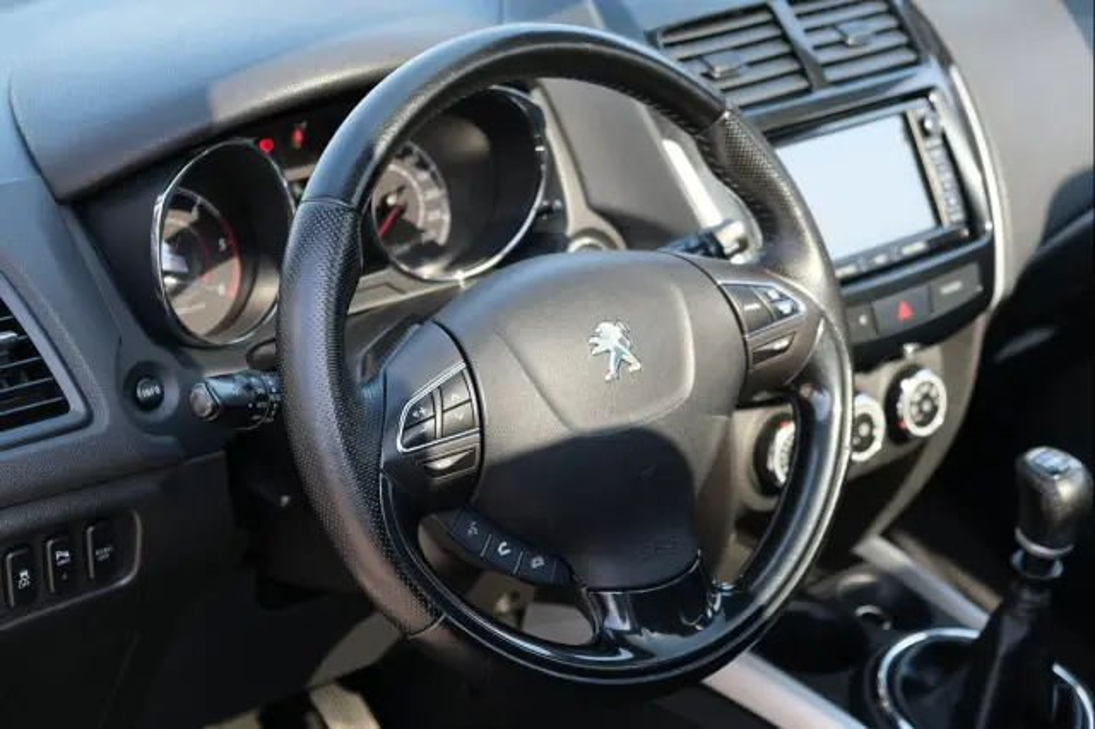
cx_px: 548
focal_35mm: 73
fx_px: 2219
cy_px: 364
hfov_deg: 27.7
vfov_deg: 18.7
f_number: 4
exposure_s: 1/105
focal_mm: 48.4
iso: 320
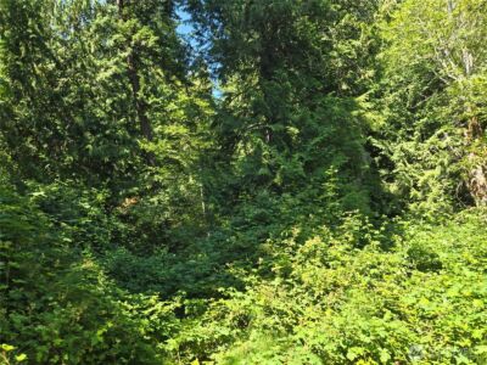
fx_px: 324
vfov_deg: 58.9
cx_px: 244
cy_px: 182
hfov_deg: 73.9
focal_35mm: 23
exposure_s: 1/193
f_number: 1.8
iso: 25
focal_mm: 5.4
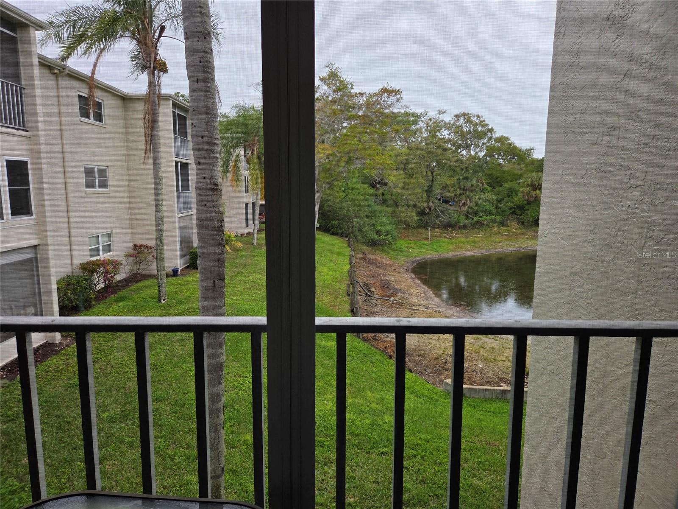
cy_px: 254
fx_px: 450
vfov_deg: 58.9
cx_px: 339
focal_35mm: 23
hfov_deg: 73.9
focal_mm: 5.4
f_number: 1.8
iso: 80
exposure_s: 1/572
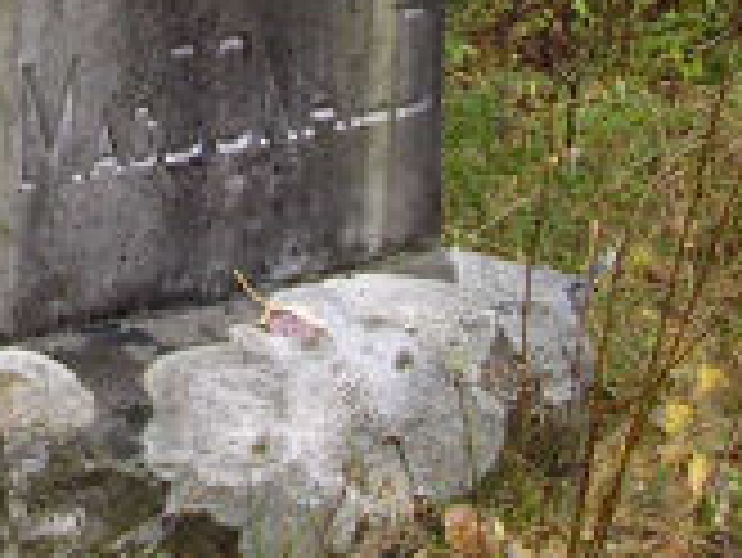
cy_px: -270
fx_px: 2960
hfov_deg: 13.6
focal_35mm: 138
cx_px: -297
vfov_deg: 10.4
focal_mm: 5.8
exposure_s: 1/88.5
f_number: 2.8
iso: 100
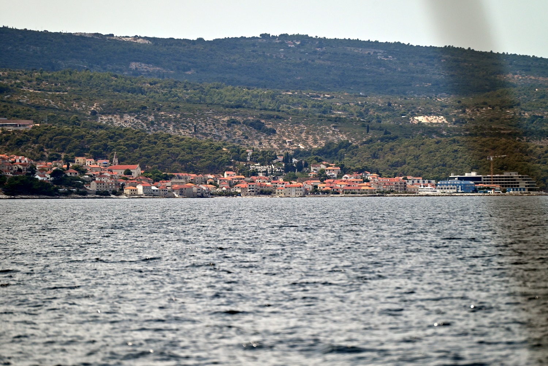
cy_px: 183
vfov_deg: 4.6
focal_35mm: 300
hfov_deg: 6.9
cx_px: 274
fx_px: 4568
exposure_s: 1/2500
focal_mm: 300
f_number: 5.6
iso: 250
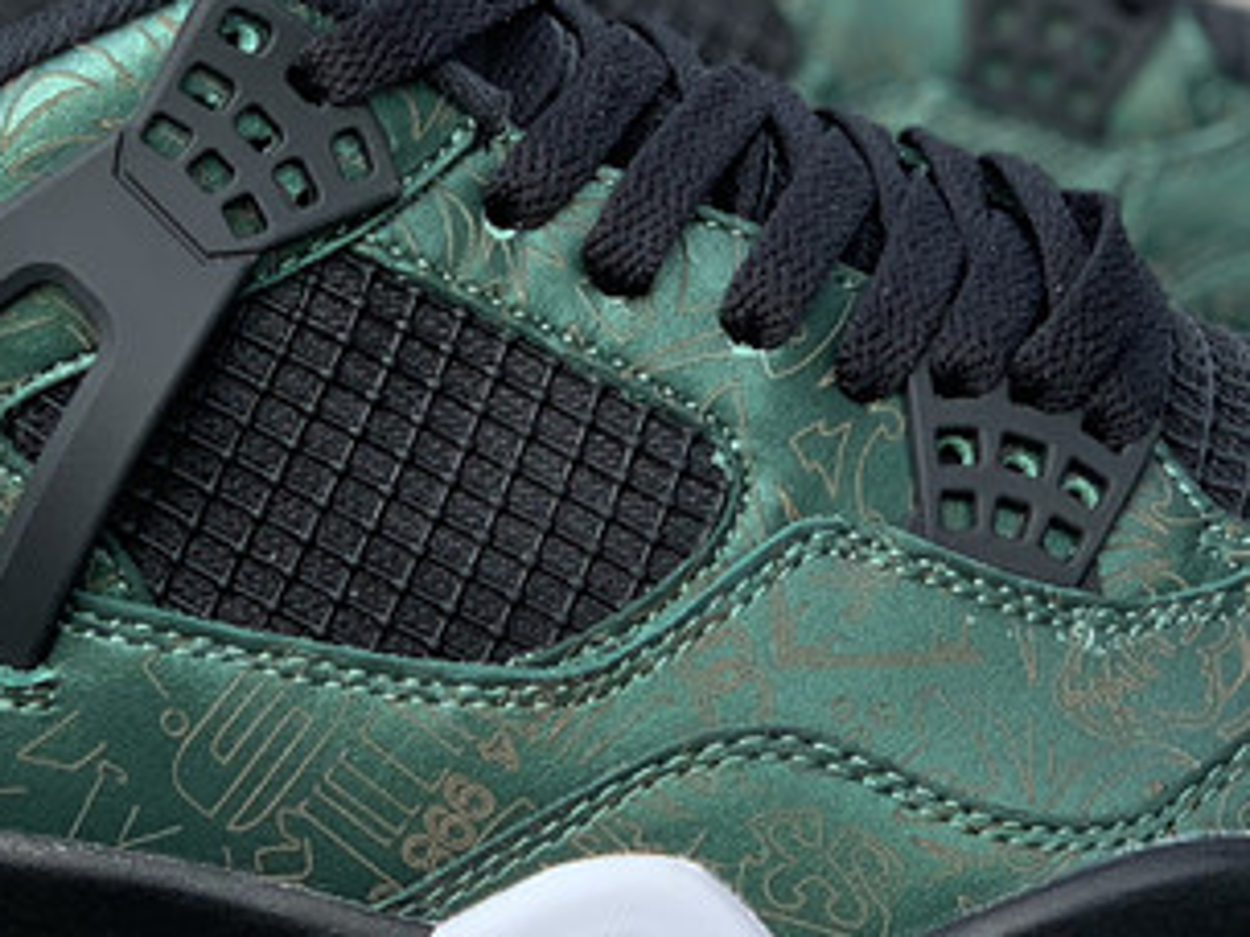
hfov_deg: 14.4
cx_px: 567
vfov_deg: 10.8
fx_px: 4947
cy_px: 263
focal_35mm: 137
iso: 16
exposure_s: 1/353
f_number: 2.4
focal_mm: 6
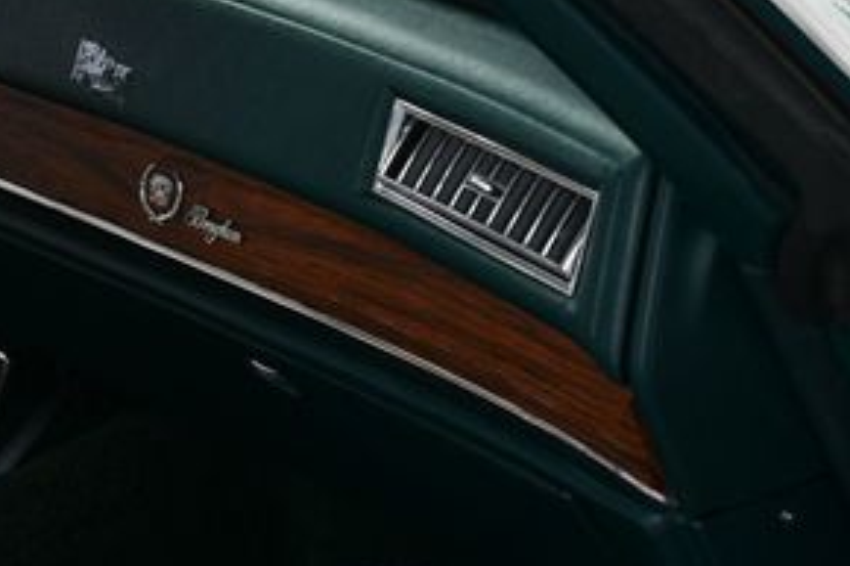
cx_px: -85
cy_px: 220
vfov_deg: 12.9
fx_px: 2501
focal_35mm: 106
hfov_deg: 18.6
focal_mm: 32
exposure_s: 1/160
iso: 100
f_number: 9
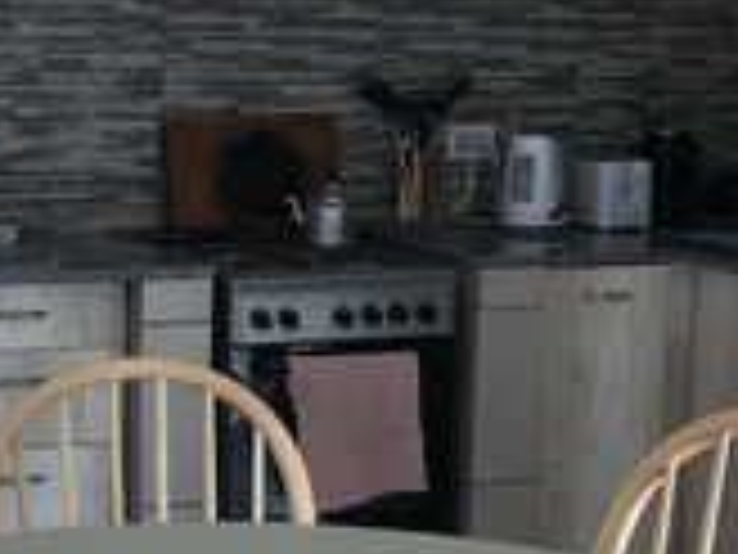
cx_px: 148
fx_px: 1599
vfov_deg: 19.4
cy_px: 441
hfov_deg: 25.5
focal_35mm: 75
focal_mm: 4
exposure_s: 1/30
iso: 20
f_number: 1.8
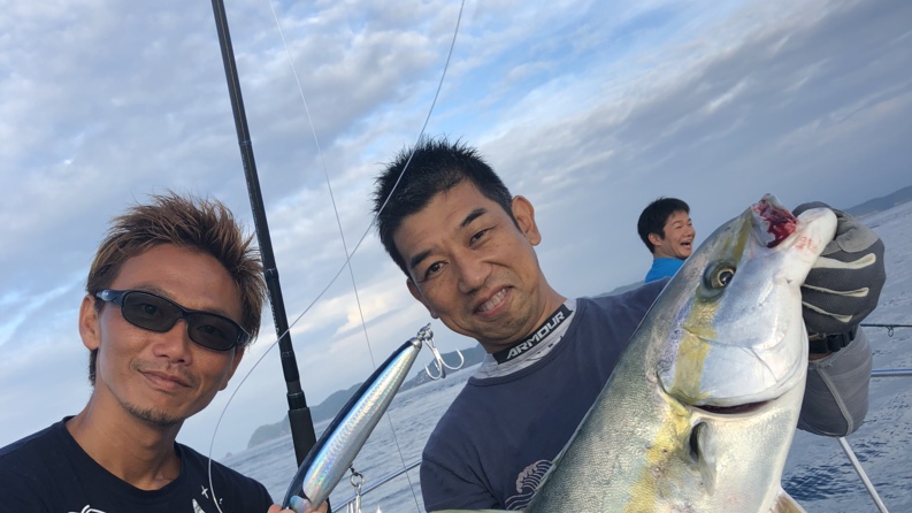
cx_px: 453
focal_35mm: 41
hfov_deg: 49.4
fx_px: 991
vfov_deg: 28.1
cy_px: 441
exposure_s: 1/600
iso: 20
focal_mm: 4
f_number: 1.8
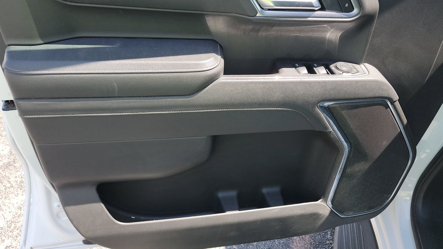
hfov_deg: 69.8
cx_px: 223
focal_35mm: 27
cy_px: 81
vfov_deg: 42.3
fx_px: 317
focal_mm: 6.7
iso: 50
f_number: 1.8
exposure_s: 1/148
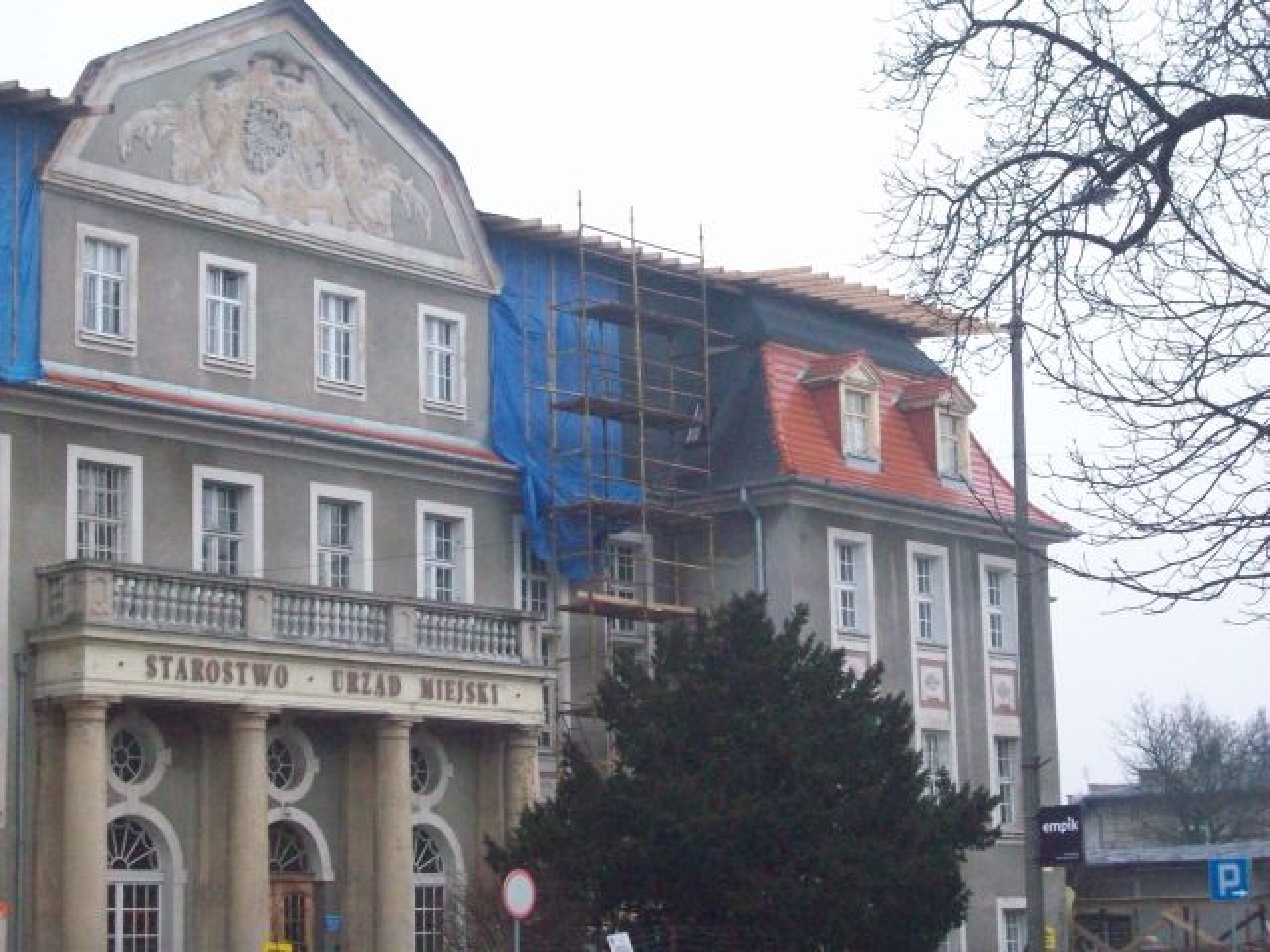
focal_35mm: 77
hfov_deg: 25.3
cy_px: 476
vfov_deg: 19.1
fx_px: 2825
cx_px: 635
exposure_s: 1/102
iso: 395
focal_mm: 12.8
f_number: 4.2
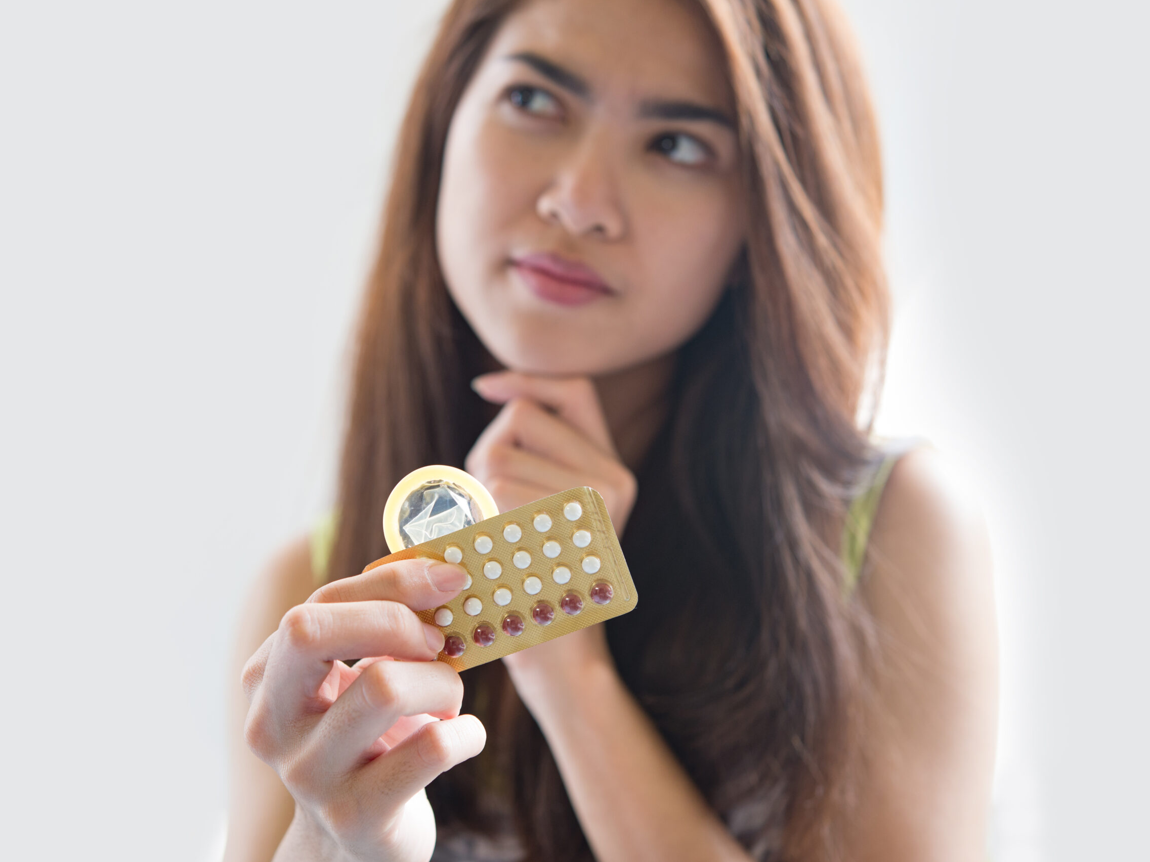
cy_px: 431
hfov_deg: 29.8
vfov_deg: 22.6
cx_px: 506
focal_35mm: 65
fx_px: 2160
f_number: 4.5
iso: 400
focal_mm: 60
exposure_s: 1/100
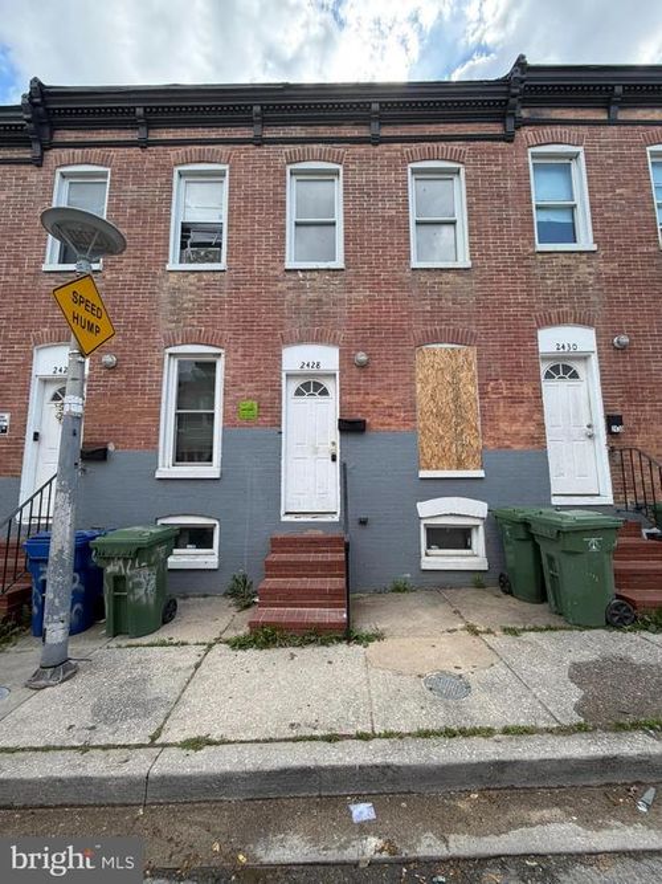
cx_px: 331
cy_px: 442
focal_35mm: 14
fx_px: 357
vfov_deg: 102.1
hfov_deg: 85.7
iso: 50
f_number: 2.2
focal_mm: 2.22
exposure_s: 1/502
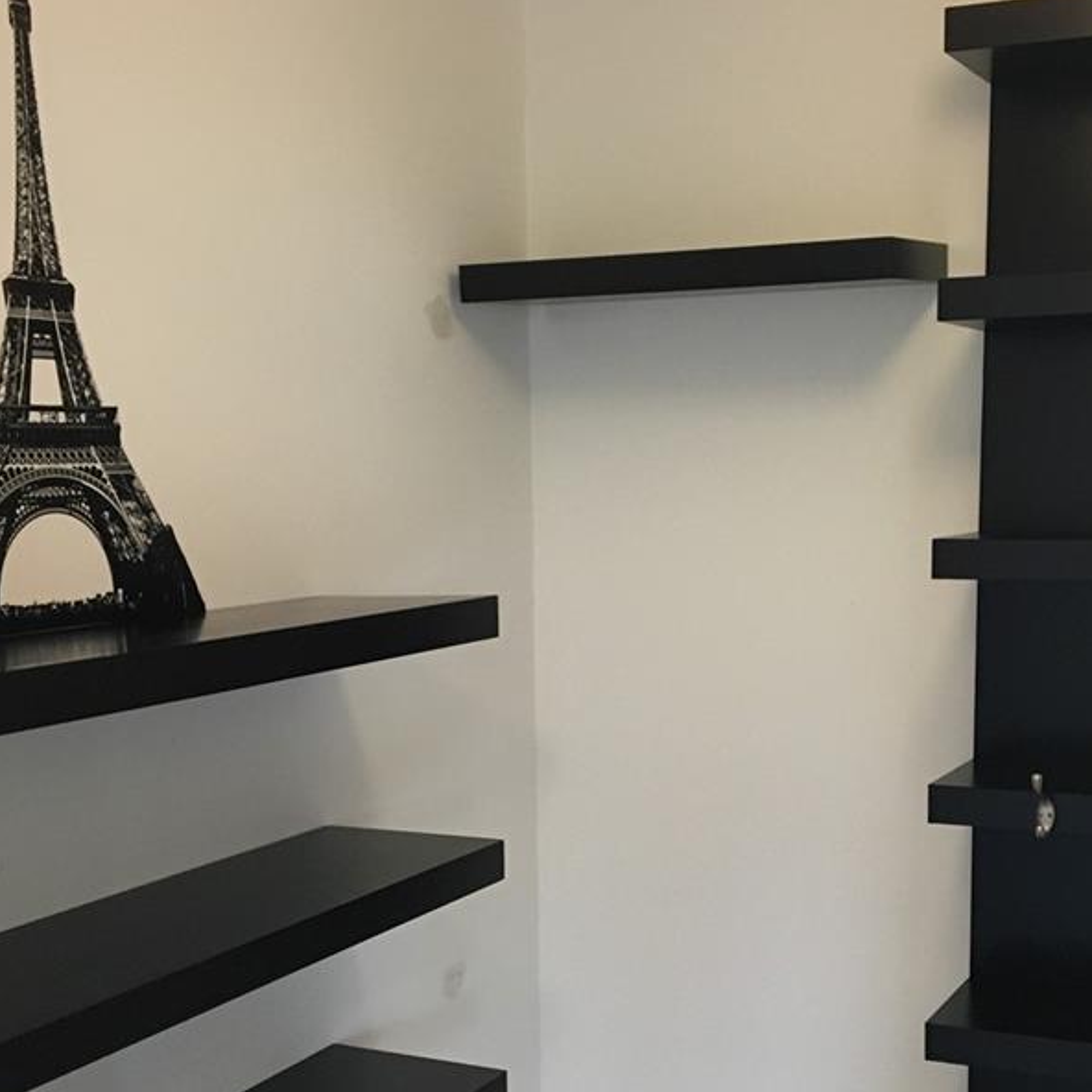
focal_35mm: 52
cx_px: 618
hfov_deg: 32.7
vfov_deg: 32.4
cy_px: 767
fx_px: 1856
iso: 160
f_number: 2.2
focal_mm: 4.15
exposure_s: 1/30
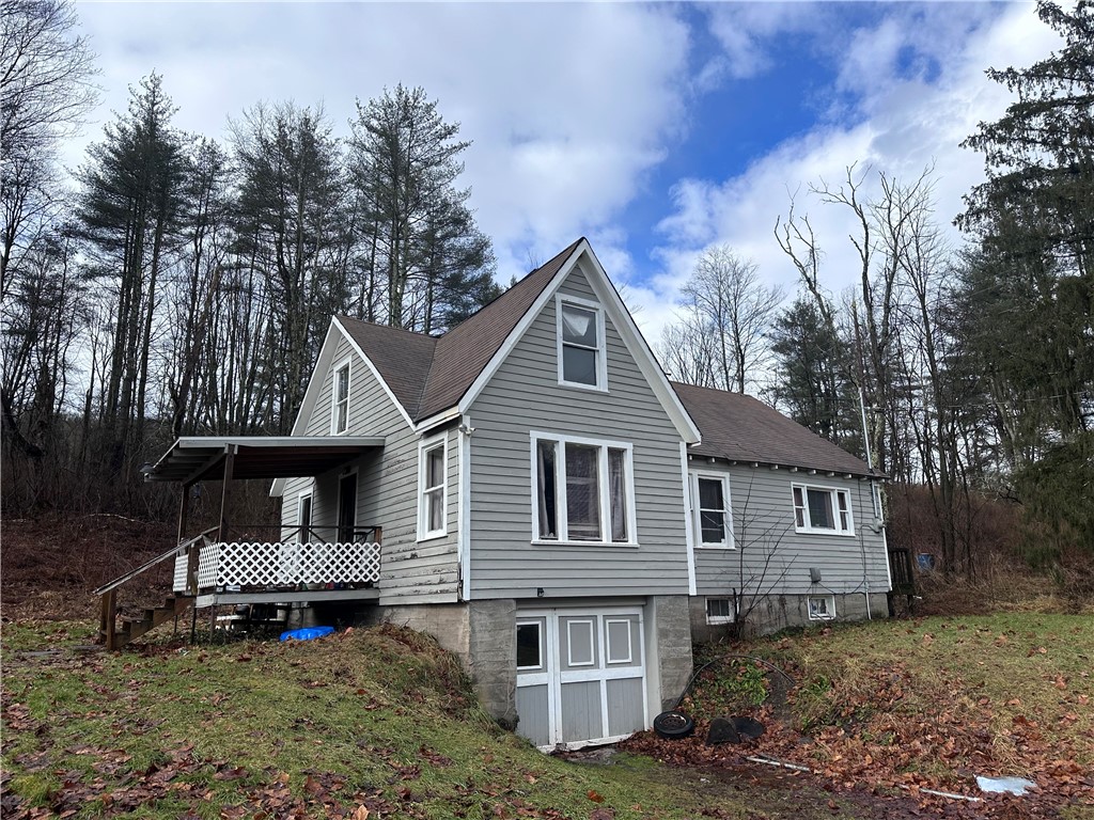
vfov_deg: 56.8
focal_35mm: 24
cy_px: 410
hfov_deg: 71.6
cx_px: 547
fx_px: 758
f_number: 1.78
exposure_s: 1/3058
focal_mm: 6.86
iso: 80
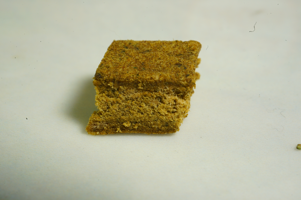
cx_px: 150
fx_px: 418
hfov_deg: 39.6
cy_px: 100
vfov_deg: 27.0
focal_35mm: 50
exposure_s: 1/15
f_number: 16
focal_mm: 50
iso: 640
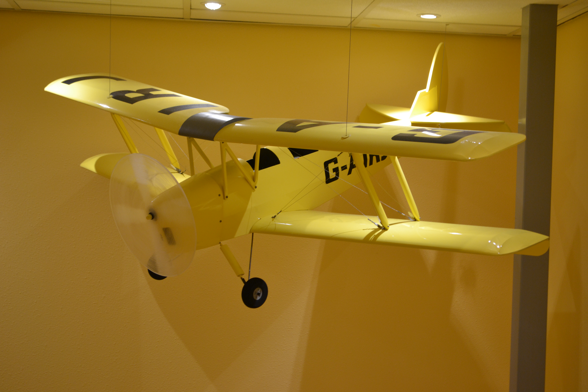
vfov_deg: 20.2
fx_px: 1102
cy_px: 196
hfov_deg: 29.9
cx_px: 294
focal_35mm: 68
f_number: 5.3
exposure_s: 1/15
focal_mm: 45
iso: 450
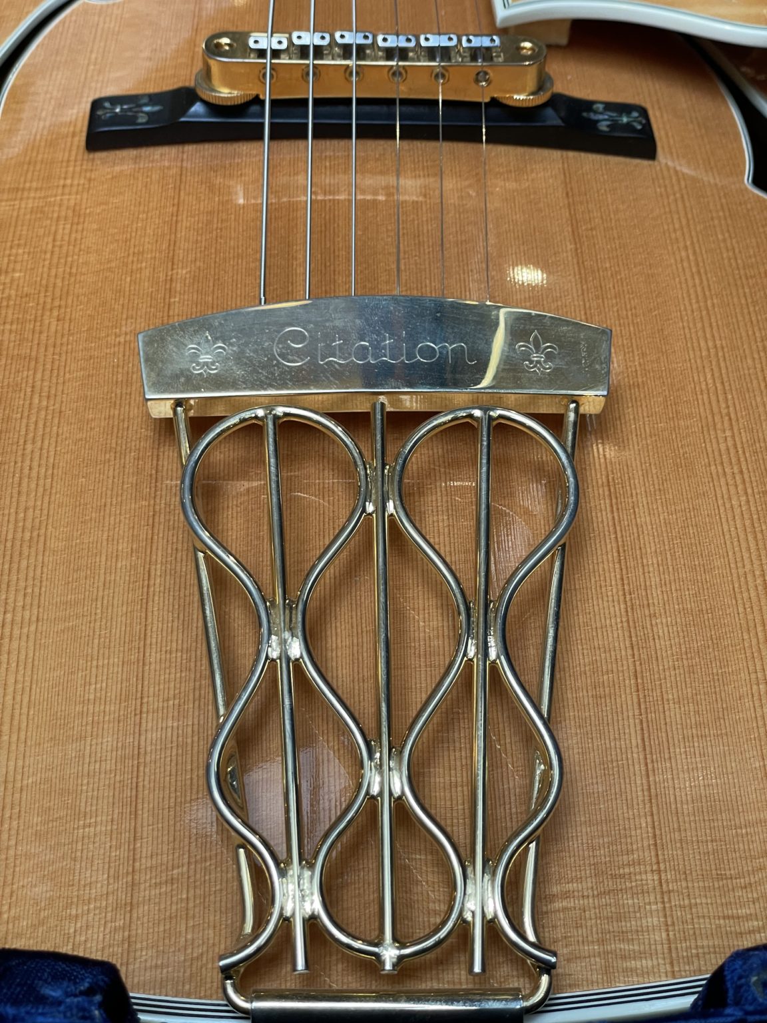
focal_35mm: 52
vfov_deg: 36.8
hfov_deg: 28.0
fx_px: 1536
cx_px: 384
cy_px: 512
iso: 125
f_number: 2
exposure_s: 1/50
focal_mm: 6
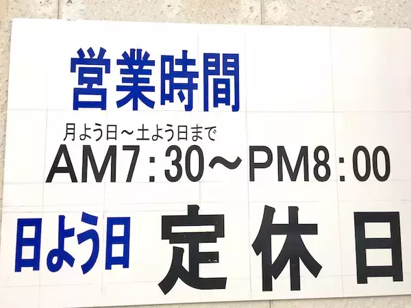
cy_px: 154
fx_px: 344
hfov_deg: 61.7
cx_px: 206
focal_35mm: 29
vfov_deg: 48.2
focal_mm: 4.15
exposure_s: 1/224
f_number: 2.2
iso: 25
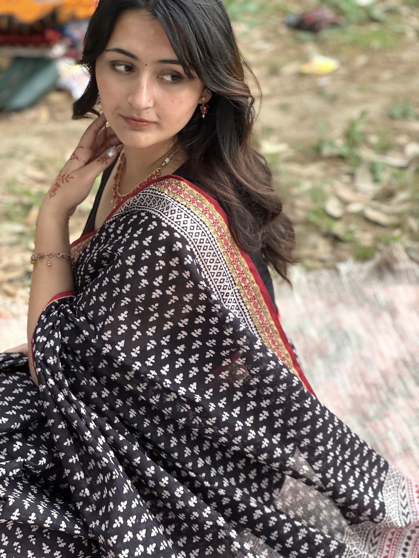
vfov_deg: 25.3
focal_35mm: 77
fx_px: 1242
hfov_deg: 19.1
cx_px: 210
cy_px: 279
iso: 320
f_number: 2.8
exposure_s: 1/60
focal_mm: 9
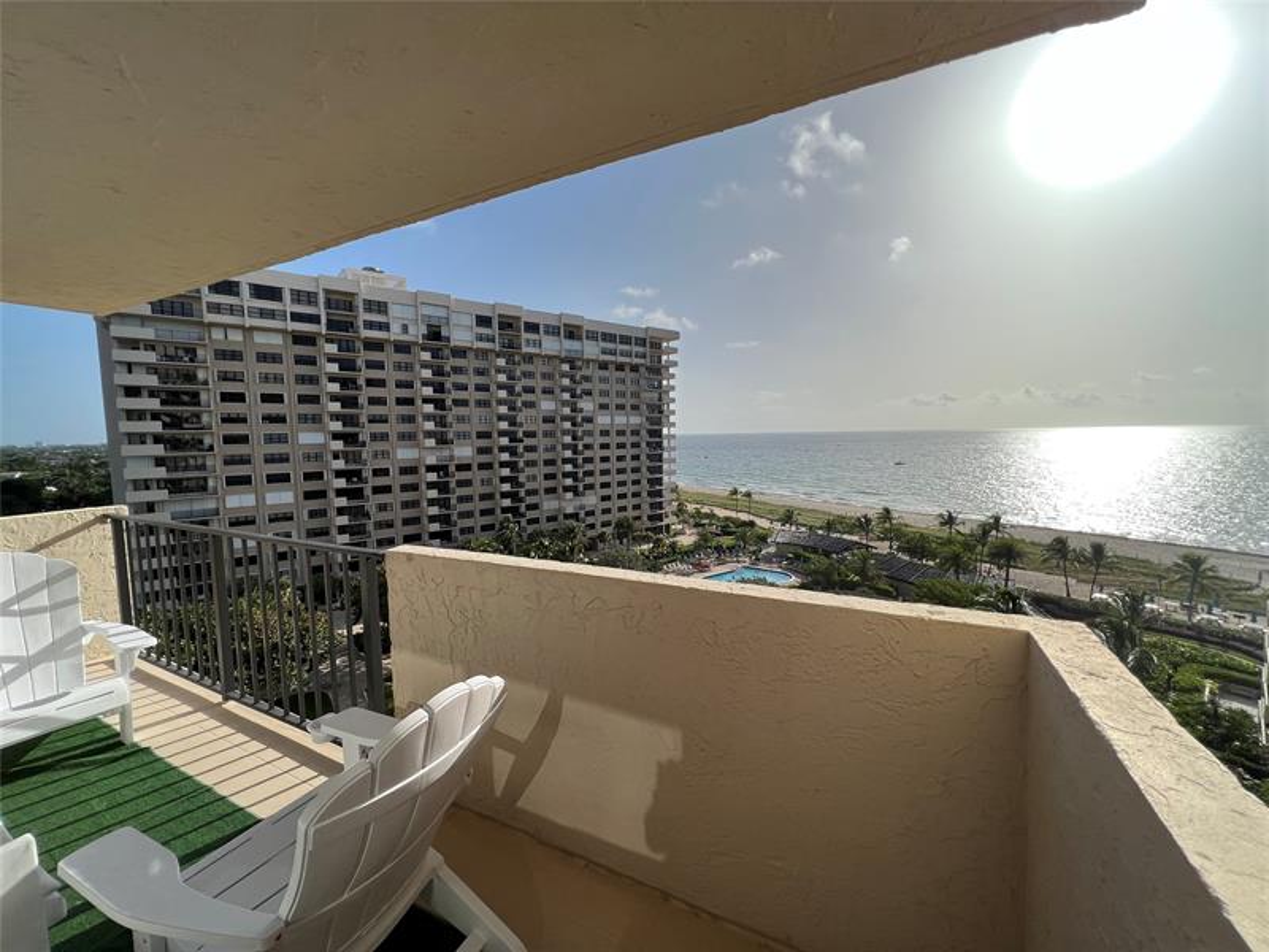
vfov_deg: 89.9
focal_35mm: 13
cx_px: 634
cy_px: 476
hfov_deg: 106.2
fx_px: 477
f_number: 1.8
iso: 32
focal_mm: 1.57
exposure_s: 1/2732
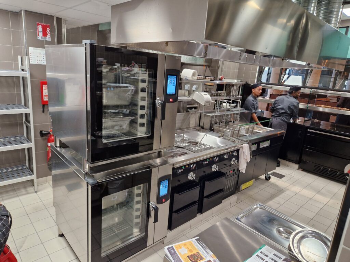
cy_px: 131
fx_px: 233
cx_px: 175
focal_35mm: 23
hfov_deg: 73.9
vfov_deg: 58.9
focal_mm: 5.4
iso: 200
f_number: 1.8
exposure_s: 1/100
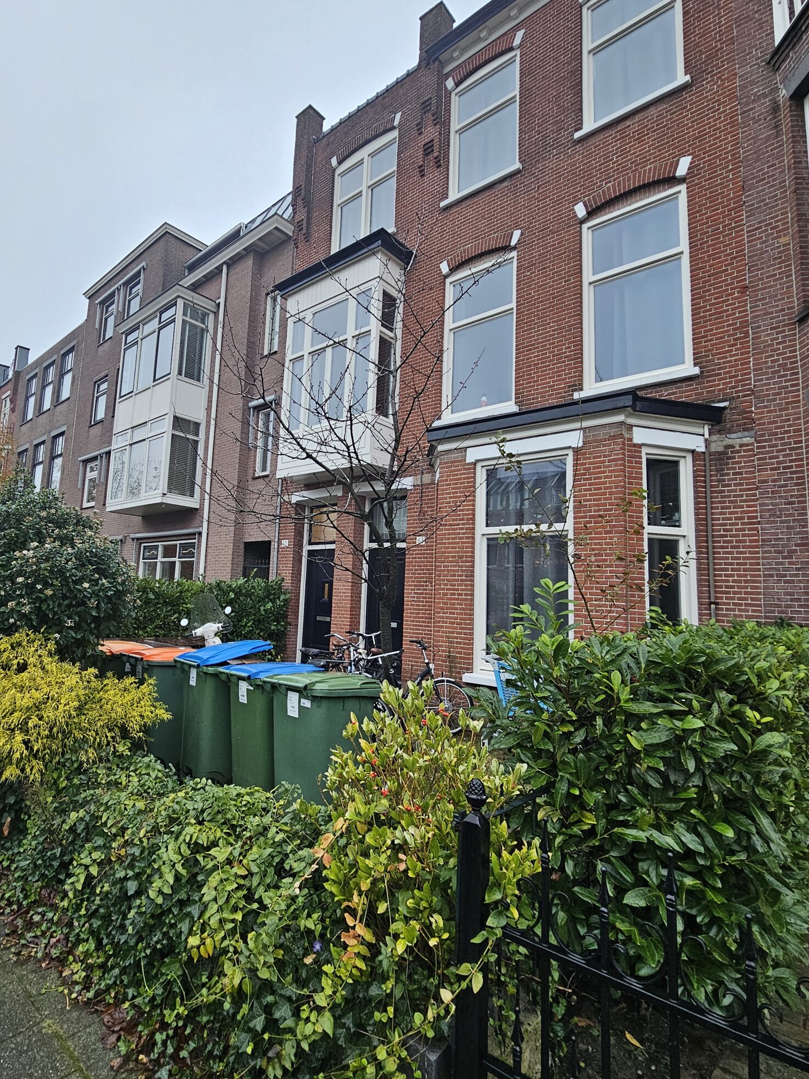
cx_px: 316
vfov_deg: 91.0
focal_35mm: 17
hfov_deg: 73.8
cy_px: 517
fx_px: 530
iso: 80
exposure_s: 1/50
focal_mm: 2.2
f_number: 2.2
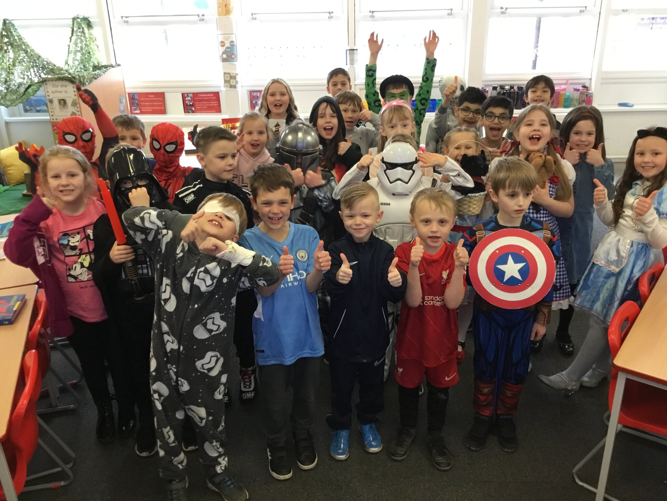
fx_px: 597
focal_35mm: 31
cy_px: 250
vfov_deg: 45.4
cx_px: 334
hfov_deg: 58.4
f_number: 2.4
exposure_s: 1/33
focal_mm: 3.3
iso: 160
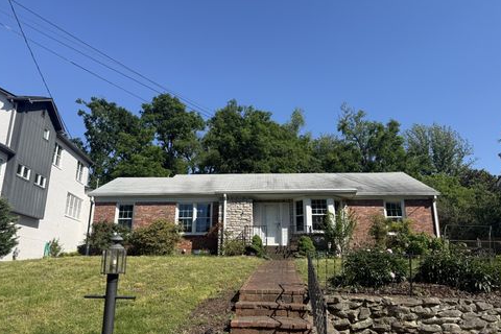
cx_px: 252
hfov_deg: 69.4
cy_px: 177
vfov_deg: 49.5
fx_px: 362
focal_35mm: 26
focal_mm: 6.76
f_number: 1.78
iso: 80
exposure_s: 1/3759
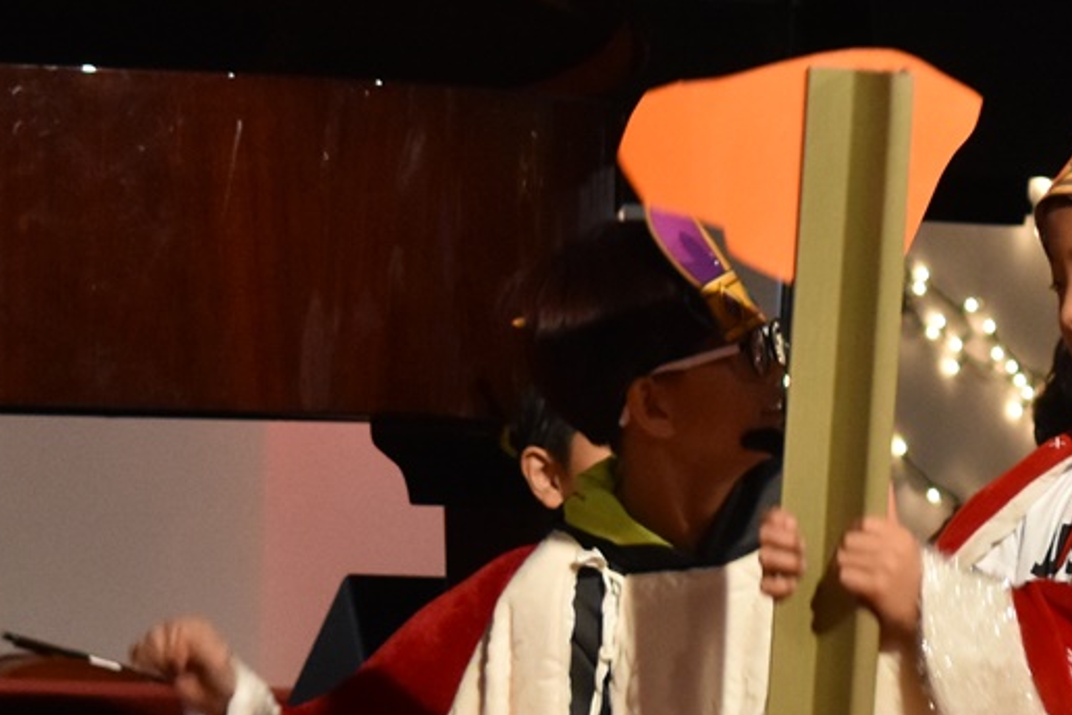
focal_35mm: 419
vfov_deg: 3.3
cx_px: 1672
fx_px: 12476
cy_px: 727
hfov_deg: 4.9
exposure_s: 1/100
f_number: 4.5
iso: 1600
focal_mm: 80
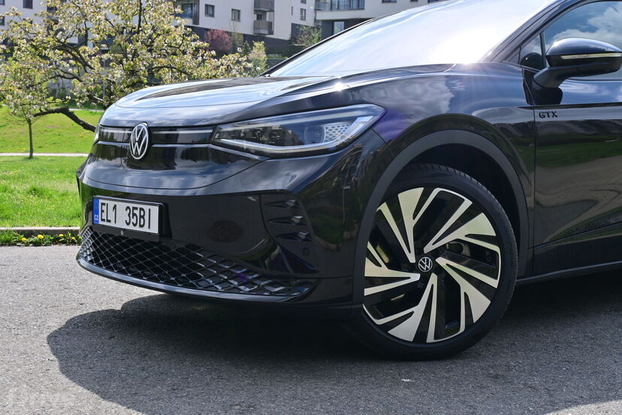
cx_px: 311
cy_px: 208
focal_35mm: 51
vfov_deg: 26.5
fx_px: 881
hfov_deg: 38.9
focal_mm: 34
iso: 100
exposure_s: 1/100
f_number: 13
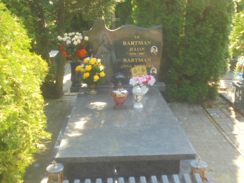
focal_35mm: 43
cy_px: 92
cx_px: 122
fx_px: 303
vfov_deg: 33.6
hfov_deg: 43.9
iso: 100
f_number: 4.5
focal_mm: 7.8
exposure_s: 1/60
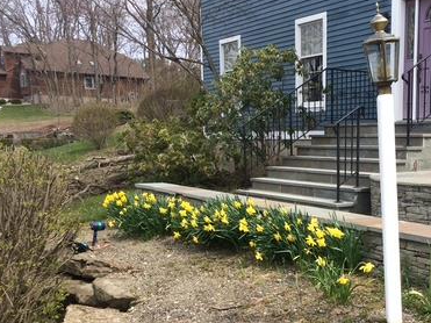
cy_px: 249
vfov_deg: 28.6
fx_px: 622
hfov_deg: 37.3
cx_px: 321
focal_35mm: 50
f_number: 2.2
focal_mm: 4.15
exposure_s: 1/1325
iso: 32
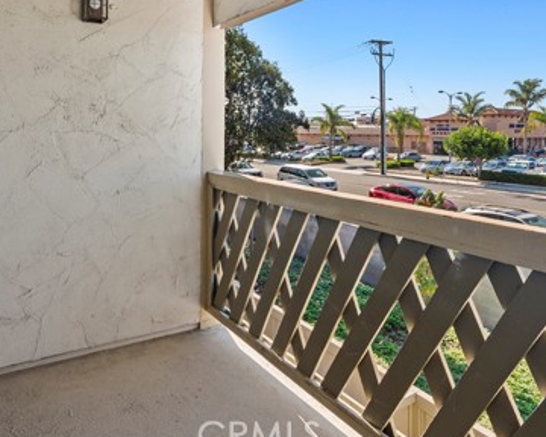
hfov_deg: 67.2
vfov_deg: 55.2
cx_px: 208
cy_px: 134
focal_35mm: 25
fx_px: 404
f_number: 10
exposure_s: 1/15
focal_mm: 15
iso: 250
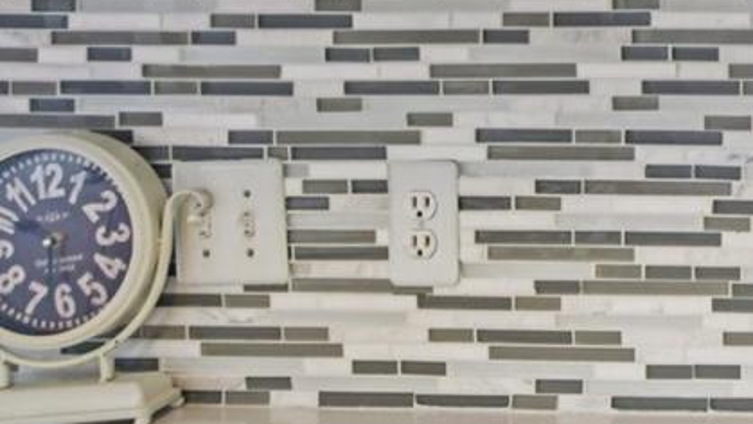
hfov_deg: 22.2
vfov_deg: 20.6
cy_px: -29
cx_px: 1351
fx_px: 1118
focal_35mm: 56
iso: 400
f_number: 8
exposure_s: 1/20
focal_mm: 14
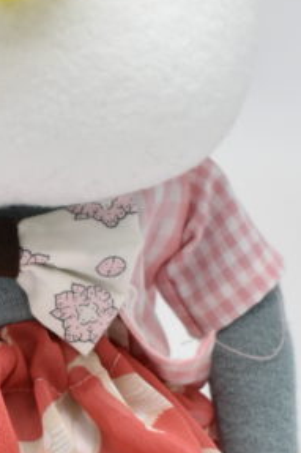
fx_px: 2285
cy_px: 115
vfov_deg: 11.3
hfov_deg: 7.5
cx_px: -60
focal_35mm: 182
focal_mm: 34
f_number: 6.3
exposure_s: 1/50
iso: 640
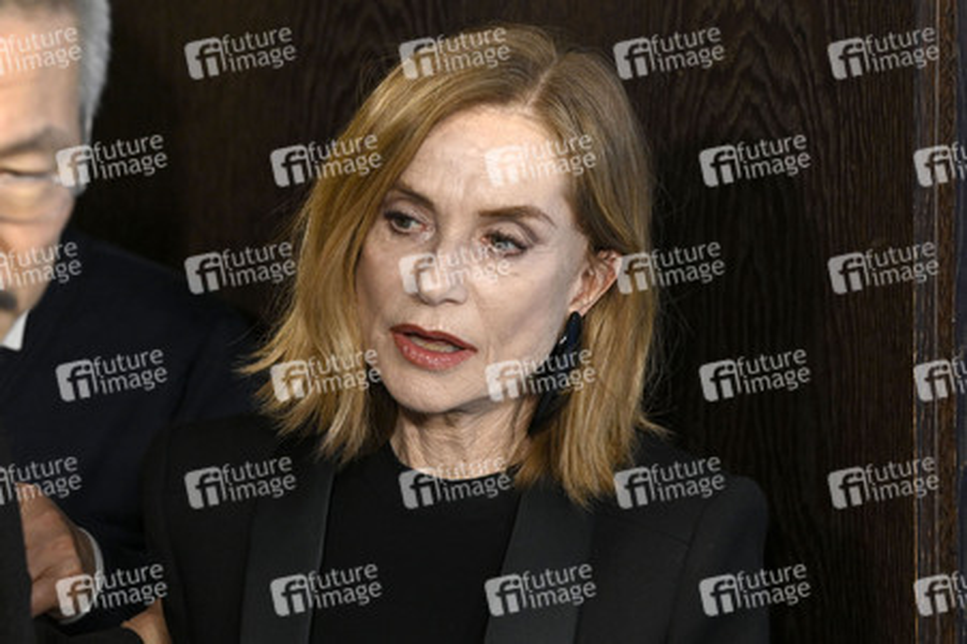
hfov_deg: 11.8
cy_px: 322
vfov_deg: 7.8
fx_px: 4697
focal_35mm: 175
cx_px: 484
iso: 3200
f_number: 4.5
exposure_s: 1/640
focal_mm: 175
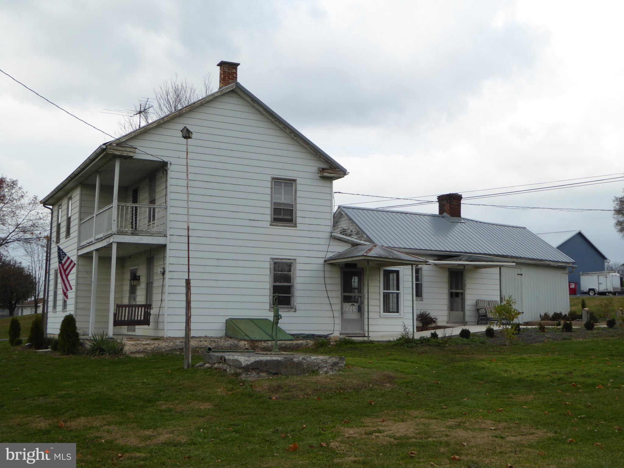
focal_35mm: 40
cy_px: 234
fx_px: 721
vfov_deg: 36.0
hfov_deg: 46.8
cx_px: 312
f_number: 3.8
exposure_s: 1/400
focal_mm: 7.2
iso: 100
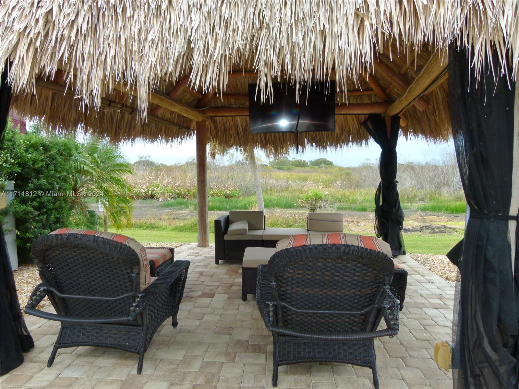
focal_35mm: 25
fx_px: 375
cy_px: 194
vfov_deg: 54.9
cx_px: 260
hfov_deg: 69.4
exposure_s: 1/100
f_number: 4
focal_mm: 4.5
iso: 100
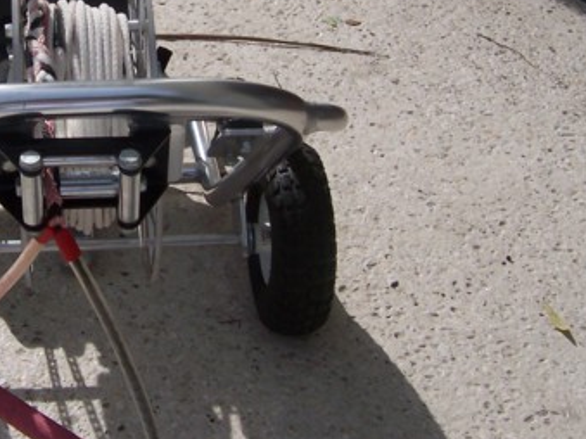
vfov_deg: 21.2
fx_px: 1151
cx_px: 93
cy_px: 57
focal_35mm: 68
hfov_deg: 27.8
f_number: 5.6
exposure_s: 1/1000
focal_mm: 5.6
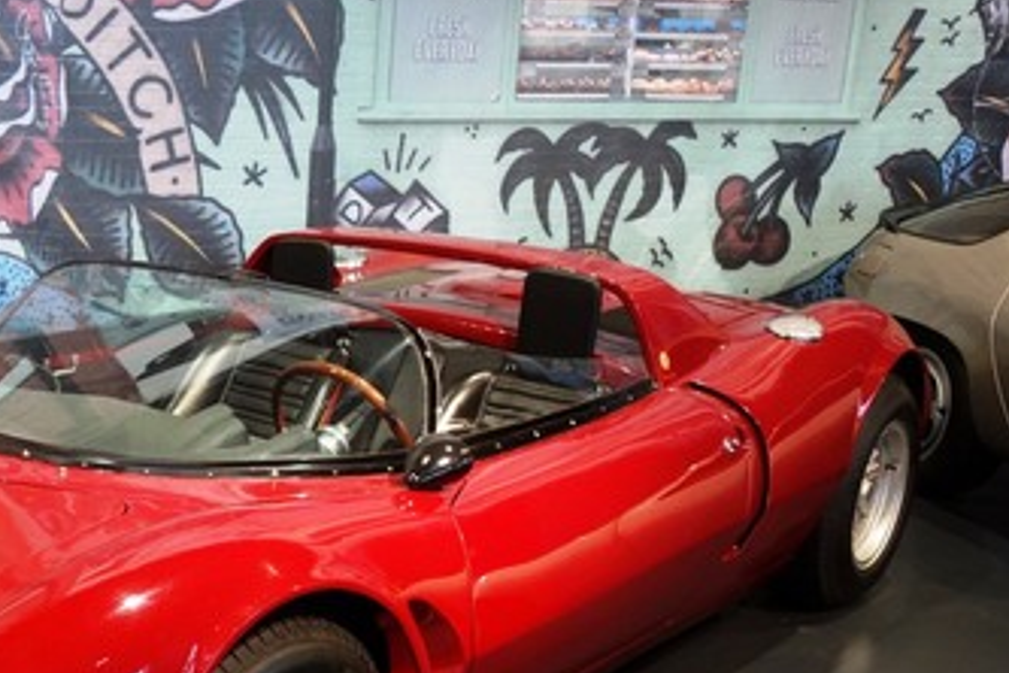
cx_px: 112
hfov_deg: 34.9
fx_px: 1513
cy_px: 564
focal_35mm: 54
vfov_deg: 24.5
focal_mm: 11.32
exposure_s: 1/40
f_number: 2.2
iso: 640
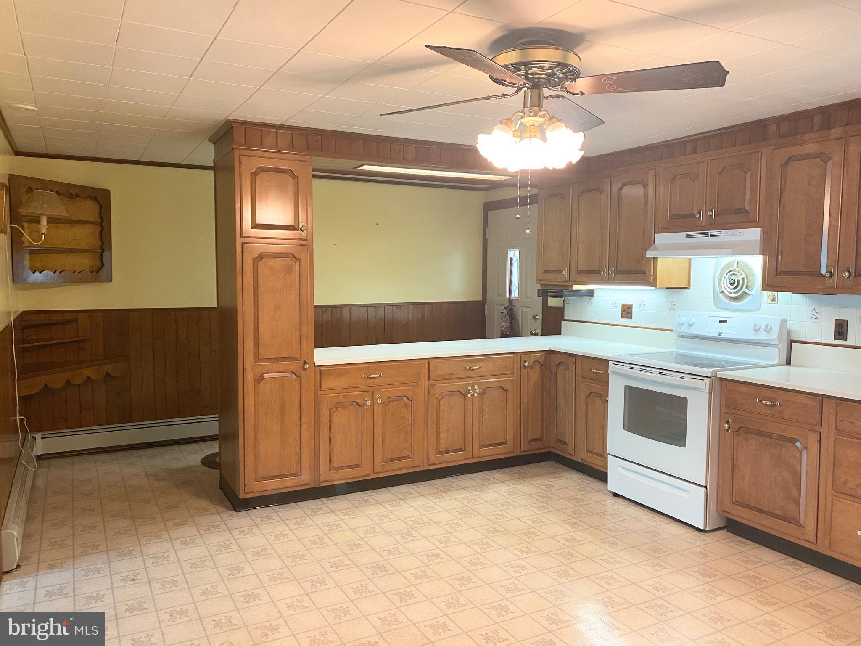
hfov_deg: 67.3
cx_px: 430
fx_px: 647
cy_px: 323
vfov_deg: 53.1
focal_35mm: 26
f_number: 1.8
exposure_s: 1/60
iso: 200
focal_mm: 4.25
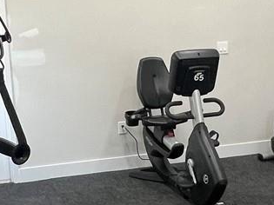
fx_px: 522
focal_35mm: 66
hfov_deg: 29.2
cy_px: 143
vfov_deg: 22.1
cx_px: 177
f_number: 1.8
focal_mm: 1.57
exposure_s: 1/60
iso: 200
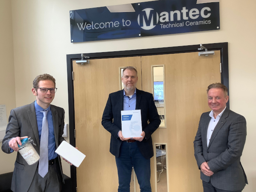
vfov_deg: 45.4
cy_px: 96
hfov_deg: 58.4
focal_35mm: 31
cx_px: 128
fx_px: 229
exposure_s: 1/50
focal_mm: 3.3
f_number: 2.4
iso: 50
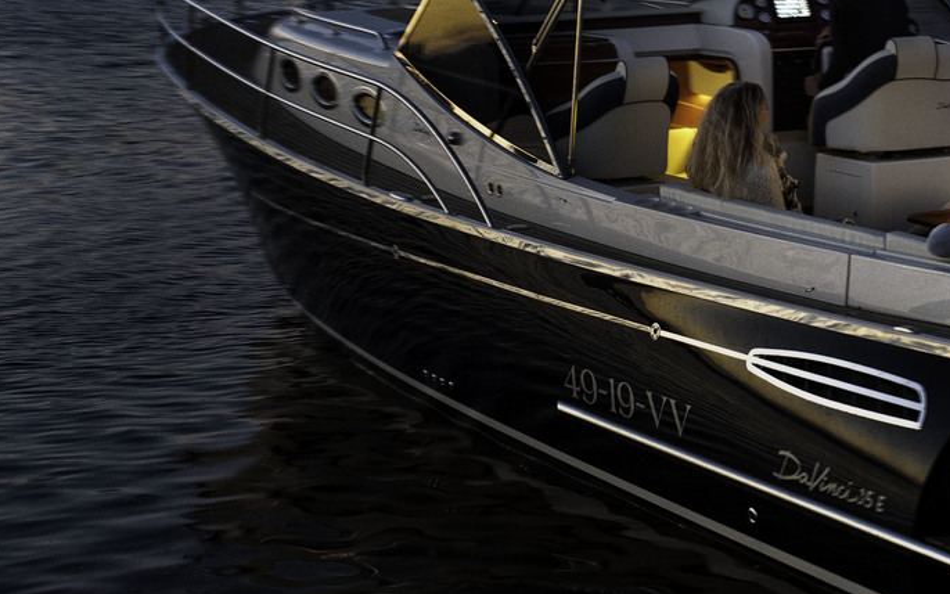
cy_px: 35
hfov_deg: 19.5
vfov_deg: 12.5
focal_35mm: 104
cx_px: 928
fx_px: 2693
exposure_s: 1/10
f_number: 5.6
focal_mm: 28
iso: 1600
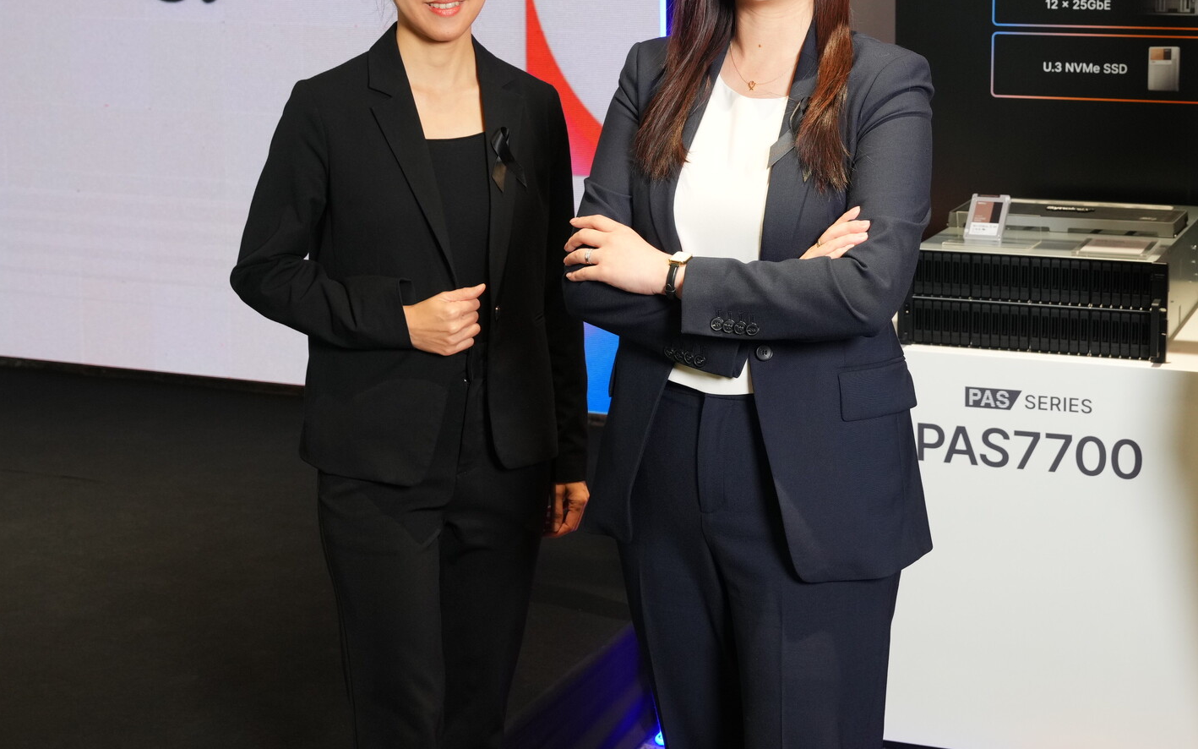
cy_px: 181
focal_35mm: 59
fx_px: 1926
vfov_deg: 21.8
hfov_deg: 34.3
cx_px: 786
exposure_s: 1/50
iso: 1000
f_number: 6.3
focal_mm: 38
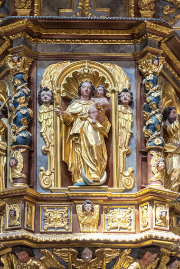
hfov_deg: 16.7
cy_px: 121
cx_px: 87
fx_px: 615
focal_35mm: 82
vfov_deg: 24.7
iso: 1600
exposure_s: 1/200
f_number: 4
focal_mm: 70
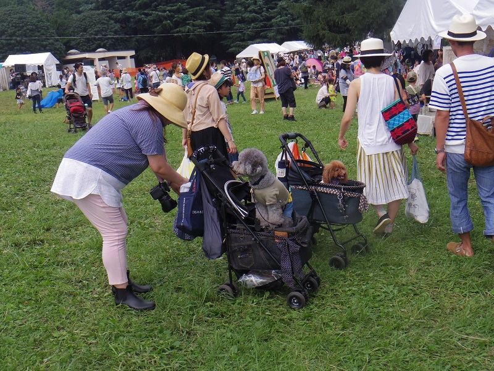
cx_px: 247
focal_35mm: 40
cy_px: 186
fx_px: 571
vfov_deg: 36.0
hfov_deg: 46.8
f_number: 4
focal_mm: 8.7
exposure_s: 1/500
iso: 160
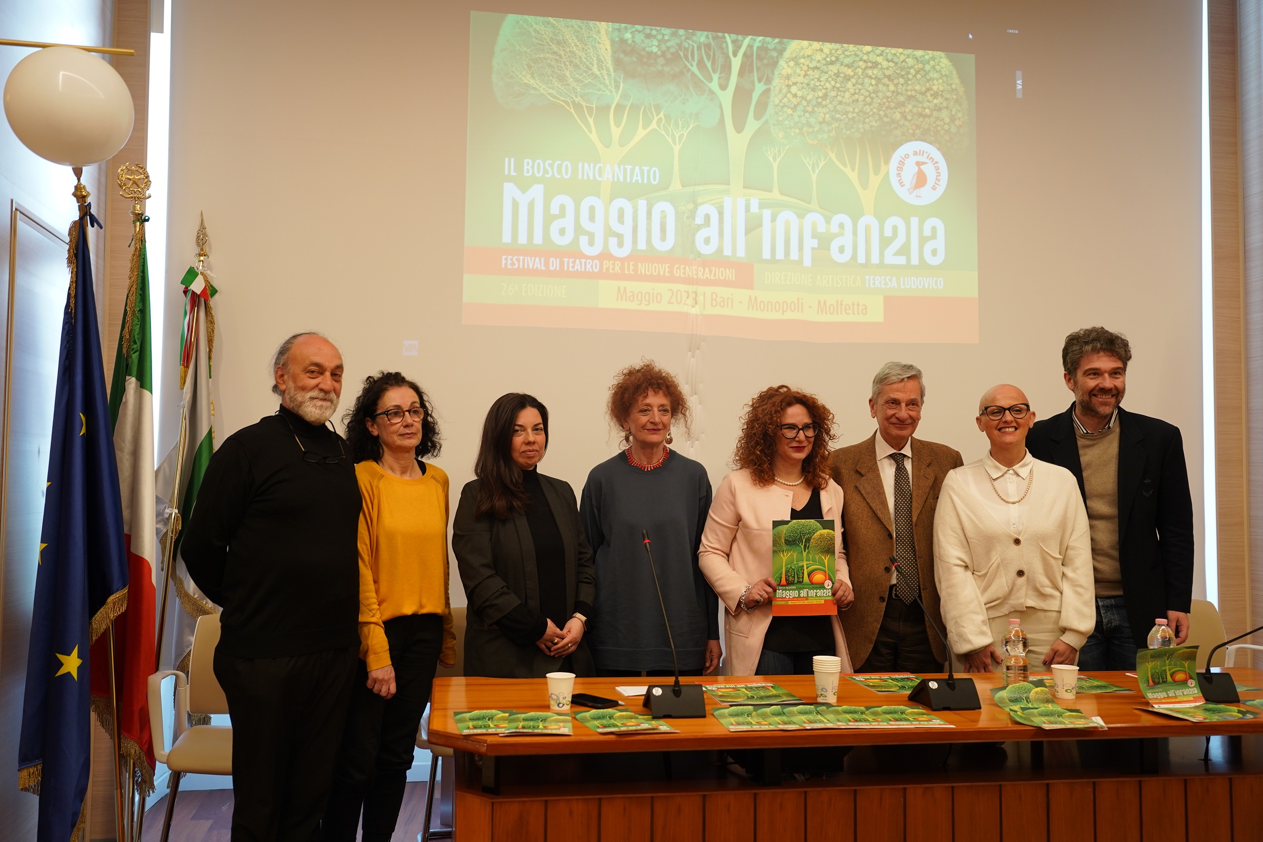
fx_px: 1087
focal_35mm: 31
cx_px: 632
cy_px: 421
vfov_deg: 42.3
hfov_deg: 60.3
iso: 800
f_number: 3.2
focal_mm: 31
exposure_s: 1/50
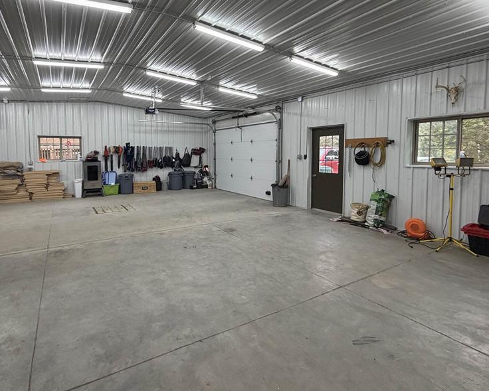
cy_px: 169
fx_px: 275
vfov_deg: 70.5
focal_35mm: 19
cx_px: 213
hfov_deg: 82.9
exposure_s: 1/120
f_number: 2.2
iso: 200
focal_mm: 2.22
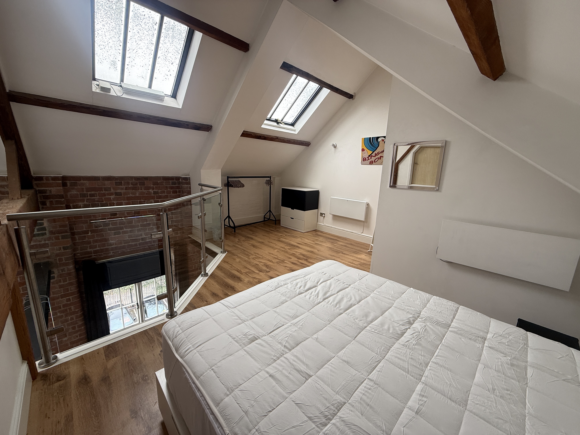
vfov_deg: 85.7
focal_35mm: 14
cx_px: 290
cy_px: 218
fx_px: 235
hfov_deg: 102.1
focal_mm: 2.22
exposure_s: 1/99
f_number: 2.2
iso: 100
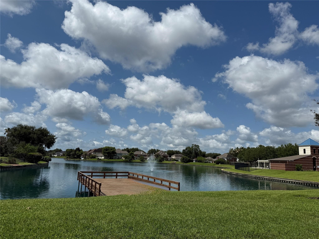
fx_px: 221
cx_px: 160
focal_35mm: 24
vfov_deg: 56.8
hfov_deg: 71.6
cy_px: 120
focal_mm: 6.76
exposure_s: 1/11905
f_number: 1.78
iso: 80
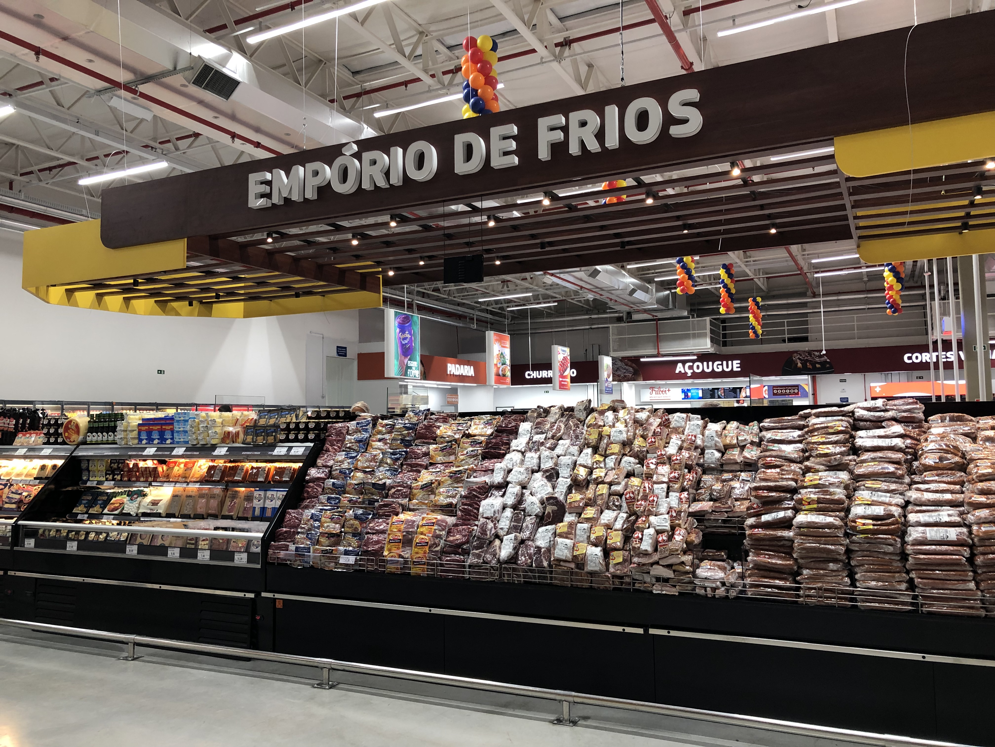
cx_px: 498
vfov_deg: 49.7
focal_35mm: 28
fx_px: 805
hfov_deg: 63.4
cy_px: 374
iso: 32
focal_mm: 3.99
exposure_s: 1/30
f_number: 1.8
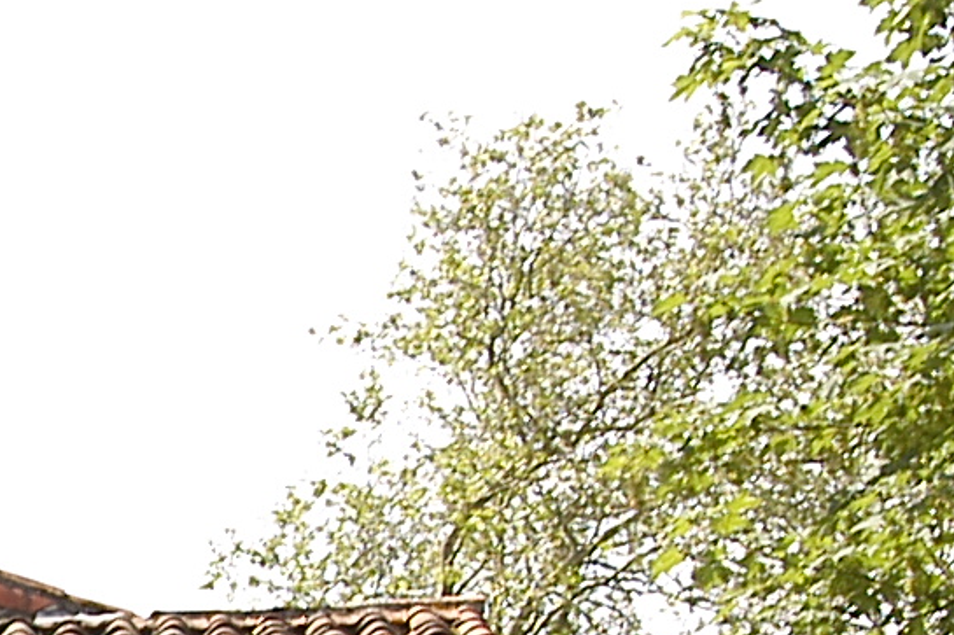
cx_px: -859
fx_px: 4821
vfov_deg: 7.2
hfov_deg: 10.5
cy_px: 1373
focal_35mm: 182
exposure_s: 1/125
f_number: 8
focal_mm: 22
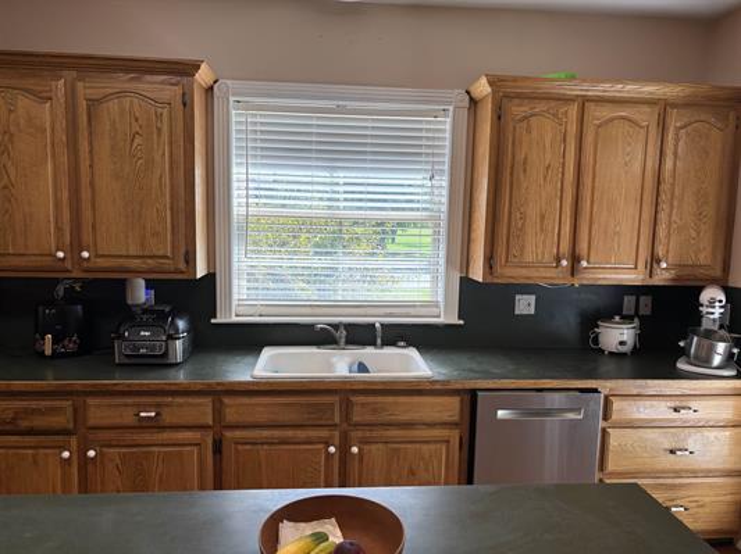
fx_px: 556
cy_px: 277
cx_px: 370
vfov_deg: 53.0
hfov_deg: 67.3
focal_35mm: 26
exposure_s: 1/172
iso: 40
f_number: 1.6
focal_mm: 5.96
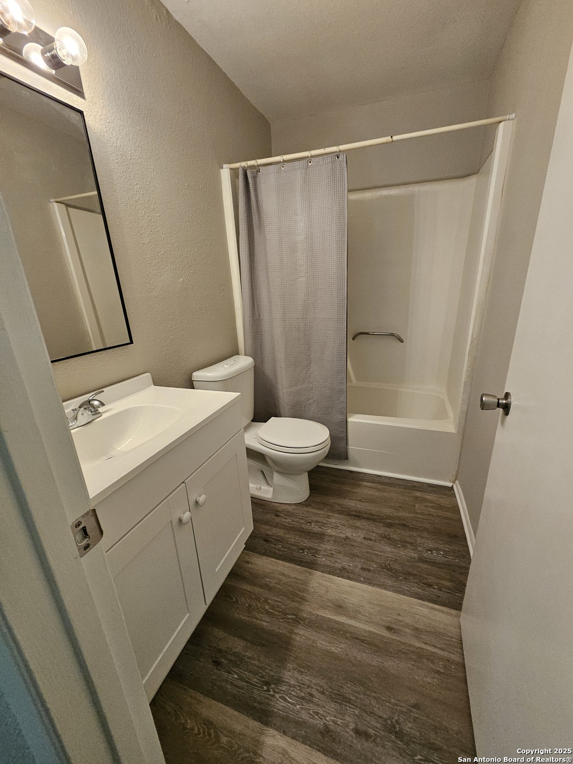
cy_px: 382
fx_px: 287
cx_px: 286
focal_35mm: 13
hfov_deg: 89.9
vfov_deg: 106.2
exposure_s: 1/60
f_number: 2.2
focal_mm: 1.74
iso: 320
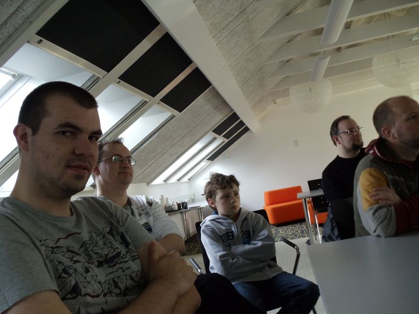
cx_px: 206
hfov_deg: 42.1
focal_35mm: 45
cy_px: 159
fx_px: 545
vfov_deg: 32.2
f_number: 3.5
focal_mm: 6
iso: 200
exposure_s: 1/30
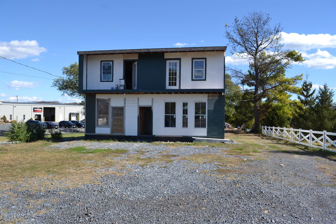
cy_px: 112
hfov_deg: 67.4
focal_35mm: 27
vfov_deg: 47.9
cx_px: 168
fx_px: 252
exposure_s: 1/250
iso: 100
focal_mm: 18
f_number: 7.1
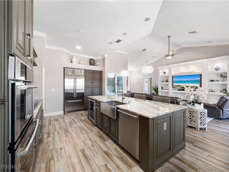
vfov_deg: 85.7
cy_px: 86
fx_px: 93
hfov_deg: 102.1
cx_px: 114
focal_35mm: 14
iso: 200
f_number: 7.1
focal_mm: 7
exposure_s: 1/3
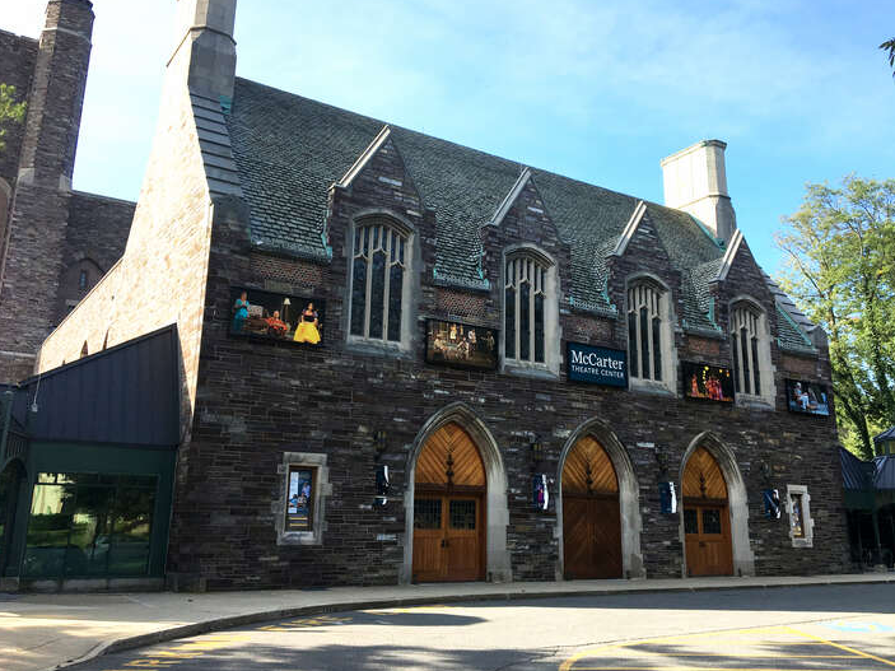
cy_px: 294
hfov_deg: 55.3
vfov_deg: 42.9
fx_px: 853
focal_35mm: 33
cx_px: 485
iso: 25
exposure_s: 1/591
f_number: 2.2
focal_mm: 4.15
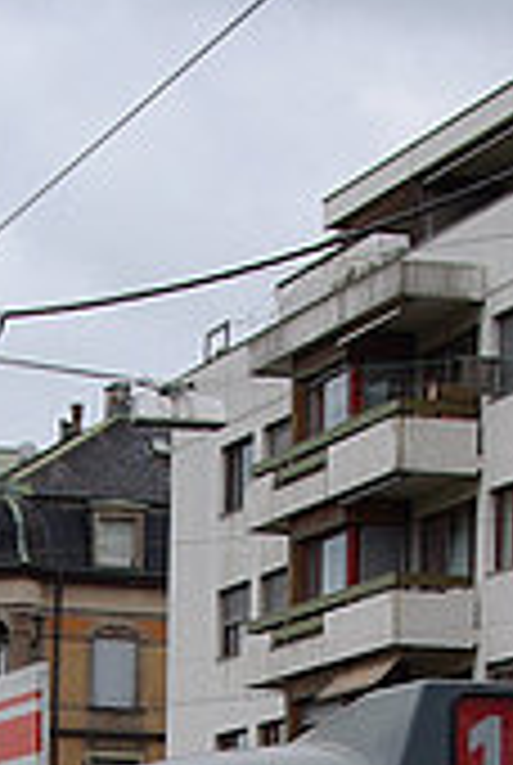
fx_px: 3917
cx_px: 27
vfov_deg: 10.7
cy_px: 1161
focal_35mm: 184
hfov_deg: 7.5
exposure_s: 1/125
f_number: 8
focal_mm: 26
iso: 100
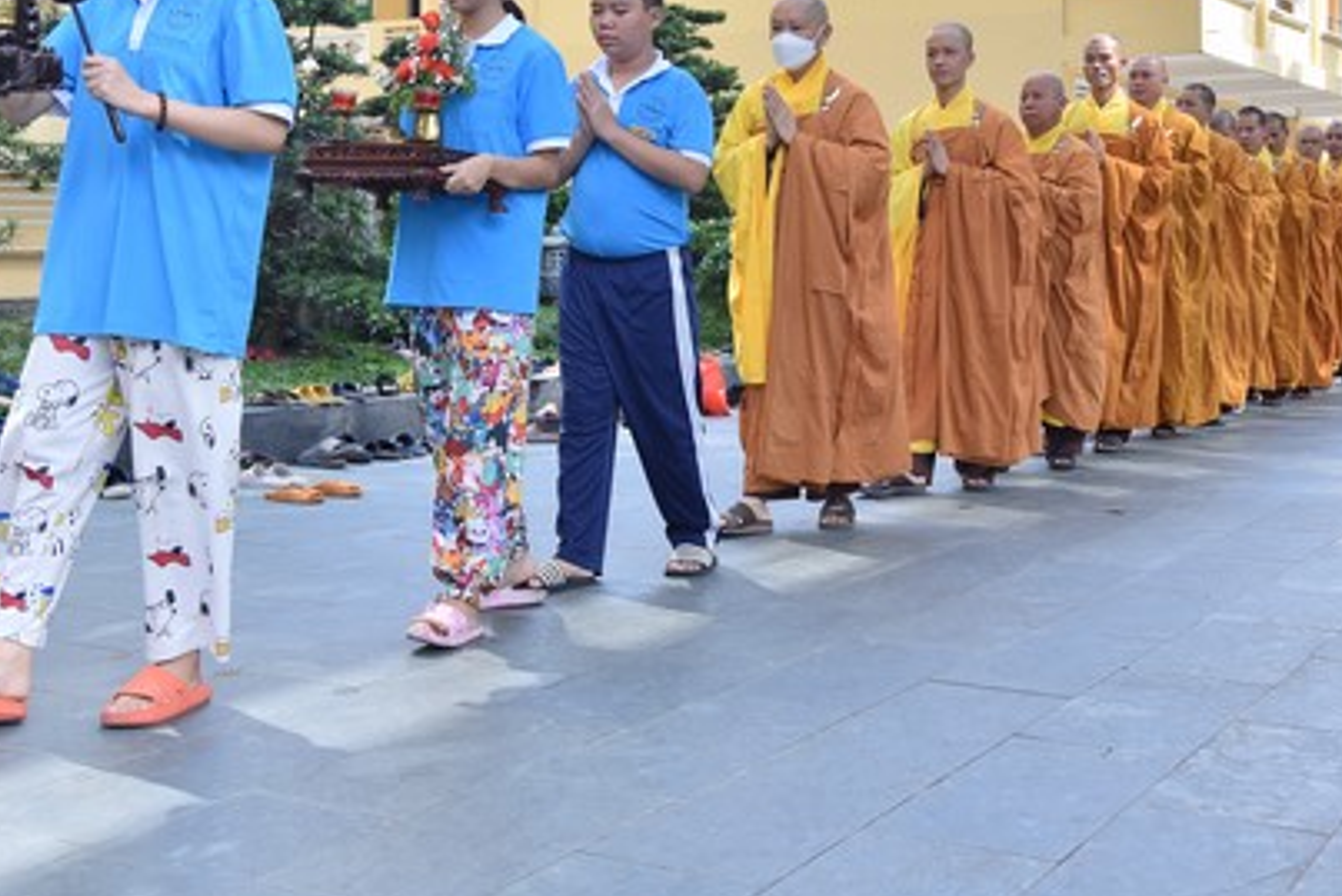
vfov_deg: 26.6
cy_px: 203
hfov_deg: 39.5
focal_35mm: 50
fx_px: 1864
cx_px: 789
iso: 160
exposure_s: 1/200
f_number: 5
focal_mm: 31
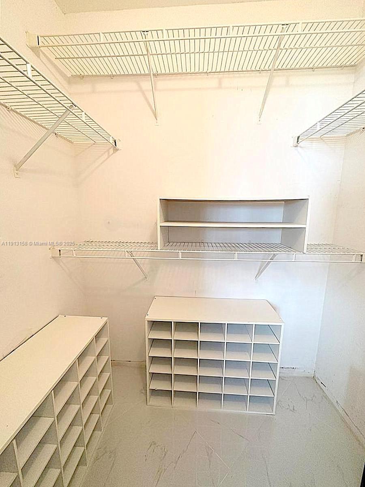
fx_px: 197
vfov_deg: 102.1
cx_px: 182
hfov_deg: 85.7
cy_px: 244
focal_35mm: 14
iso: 250
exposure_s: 1/60
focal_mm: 2.22
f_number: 2.2
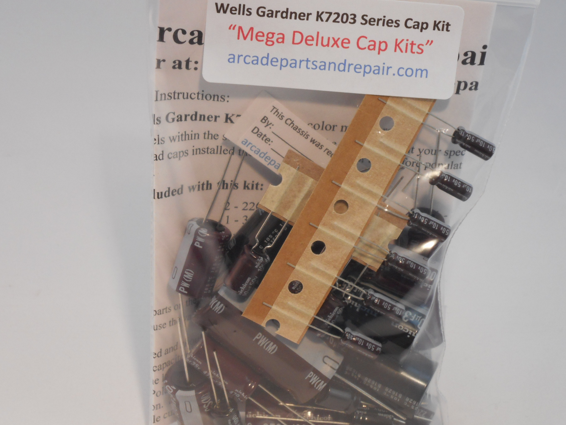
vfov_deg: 15.4
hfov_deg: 20.4
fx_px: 1570
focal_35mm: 96
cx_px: 284
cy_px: 212
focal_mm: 13.8
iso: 200
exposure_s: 1/30
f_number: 5.5
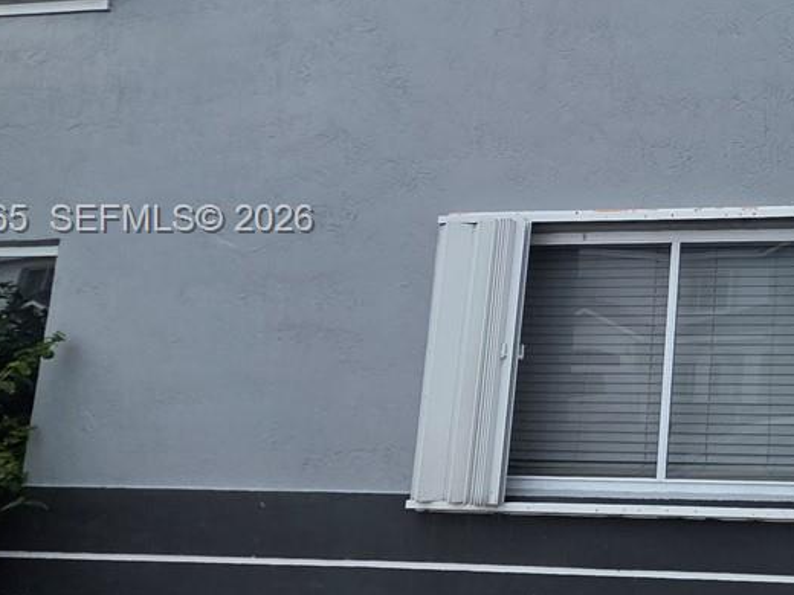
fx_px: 917
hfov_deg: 33.0
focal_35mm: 40
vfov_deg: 35.7
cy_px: 221
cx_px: 1060
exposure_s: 1/2000
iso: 80
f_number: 1.9
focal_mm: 2.2
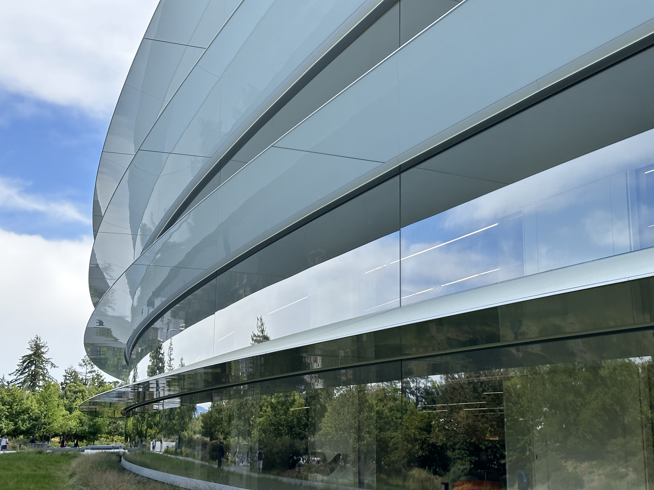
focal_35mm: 48
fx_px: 907
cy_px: 245
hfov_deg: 39.7
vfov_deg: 30.3
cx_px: 327
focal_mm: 6.86
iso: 64
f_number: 1.78
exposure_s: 1/1305
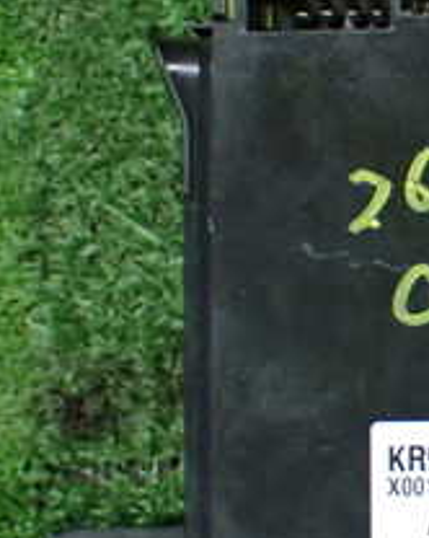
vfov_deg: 13.7
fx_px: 2241
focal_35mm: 141
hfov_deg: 10.6
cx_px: 587
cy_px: 308
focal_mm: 9.01
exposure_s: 1/50
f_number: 3.2
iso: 800
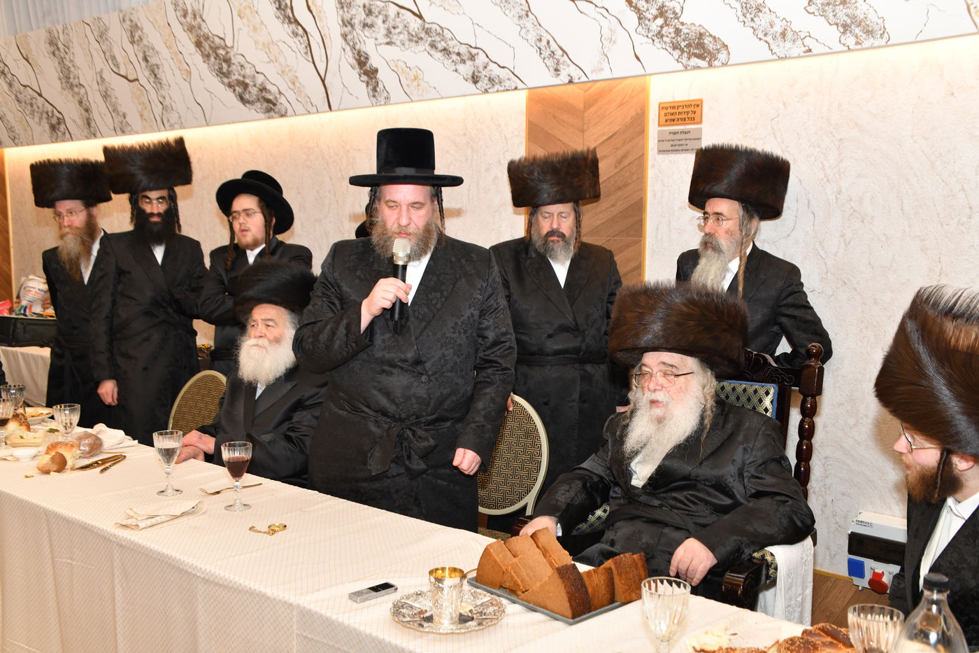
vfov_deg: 35.0
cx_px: 490
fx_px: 1033
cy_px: 326
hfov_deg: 50.7
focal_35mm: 38
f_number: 8
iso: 1250
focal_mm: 38
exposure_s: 1/160
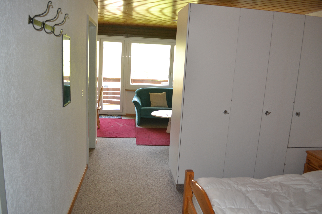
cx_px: 161
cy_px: 107
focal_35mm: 27
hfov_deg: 67.4
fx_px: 241
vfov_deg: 47.9
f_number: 3.5
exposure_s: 1/60
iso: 640
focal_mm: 18
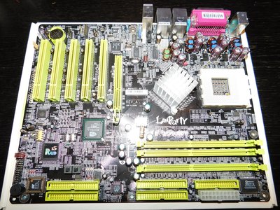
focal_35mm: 23
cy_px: 105
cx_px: 140
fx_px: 186
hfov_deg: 73.9
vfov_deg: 58.9
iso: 200
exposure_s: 1/30
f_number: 3
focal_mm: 4
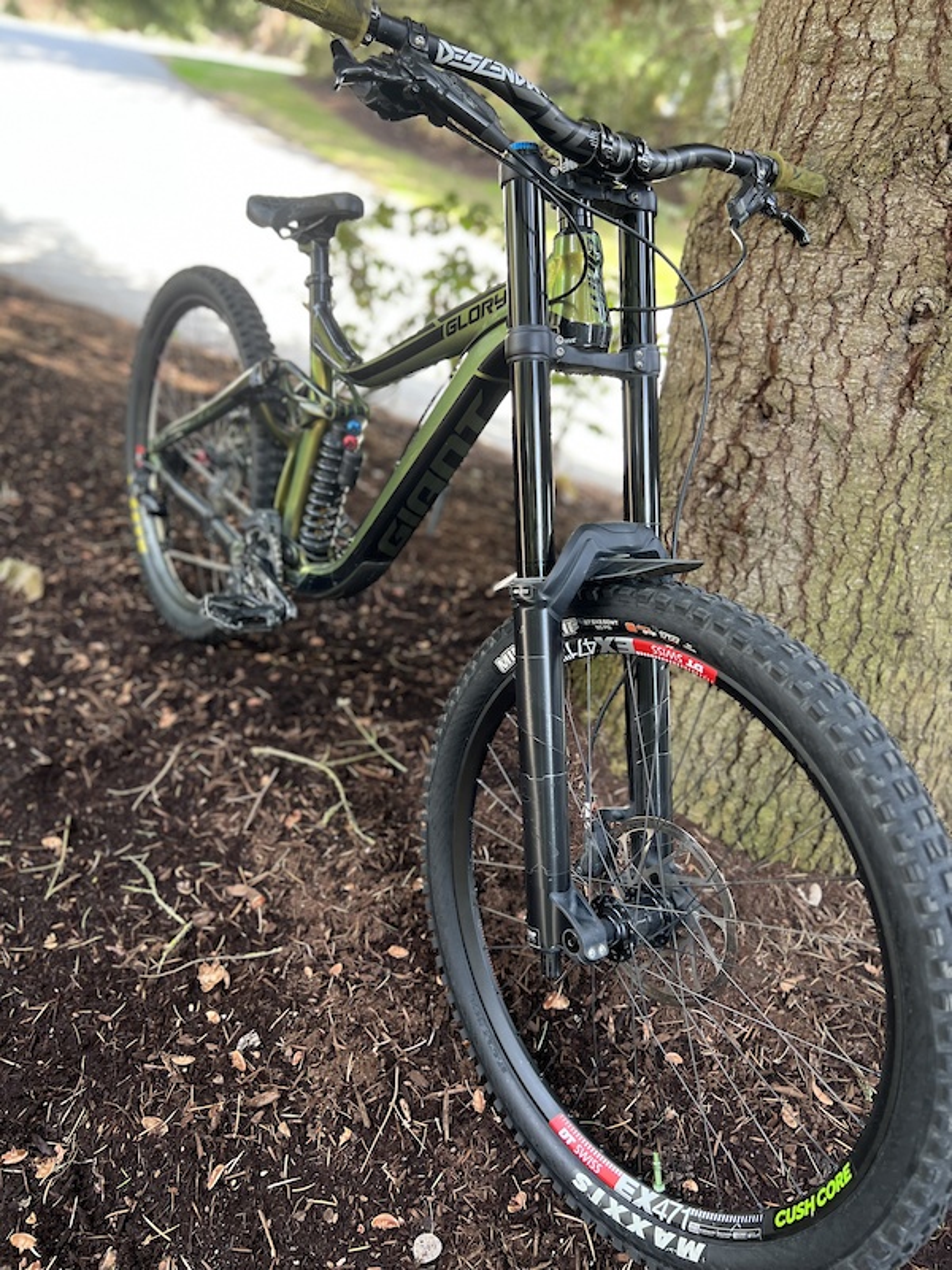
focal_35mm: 26
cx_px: 476
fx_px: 953
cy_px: 635
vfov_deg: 67.3
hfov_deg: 53.1
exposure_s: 1/121
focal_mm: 5.7
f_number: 1.5
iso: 80
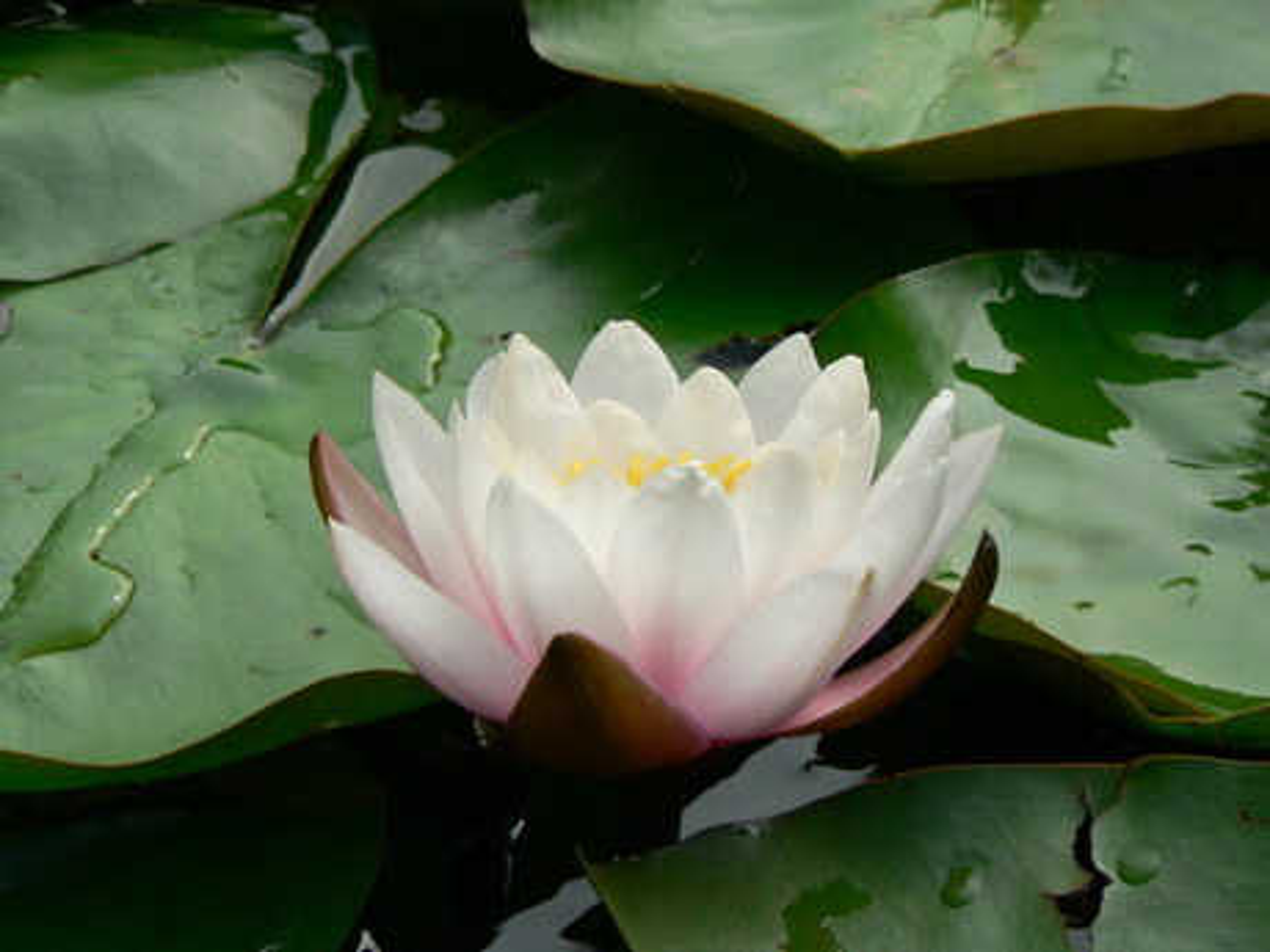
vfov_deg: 3.4
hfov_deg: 4.6
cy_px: 476
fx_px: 15849
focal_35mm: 432
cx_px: 635
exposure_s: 1/400
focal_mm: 72
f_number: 5.6
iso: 100
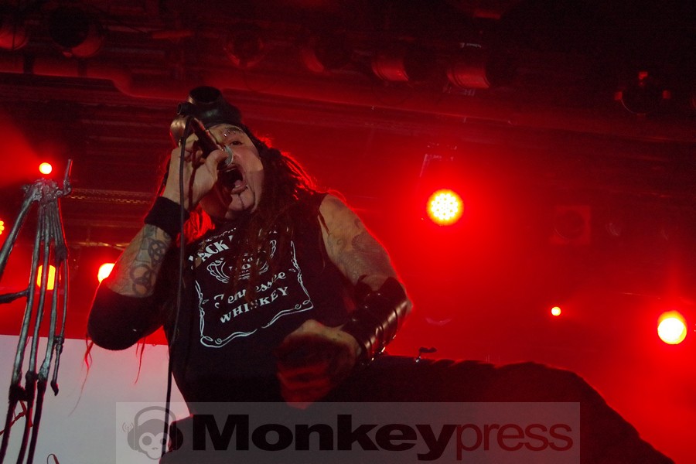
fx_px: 899
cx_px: 348
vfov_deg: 28.9
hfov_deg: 42.3
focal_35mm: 46
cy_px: 232
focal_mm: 31
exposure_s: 1/500
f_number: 5.6
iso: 6400
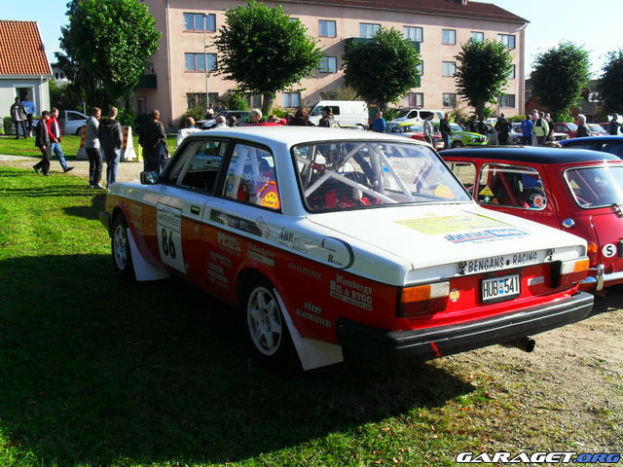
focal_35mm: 35
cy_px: 234
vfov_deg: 40.7
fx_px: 630
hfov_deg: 52.6
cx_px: 312
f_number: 8.4
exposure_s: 1/180
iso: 100
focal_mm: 6.3
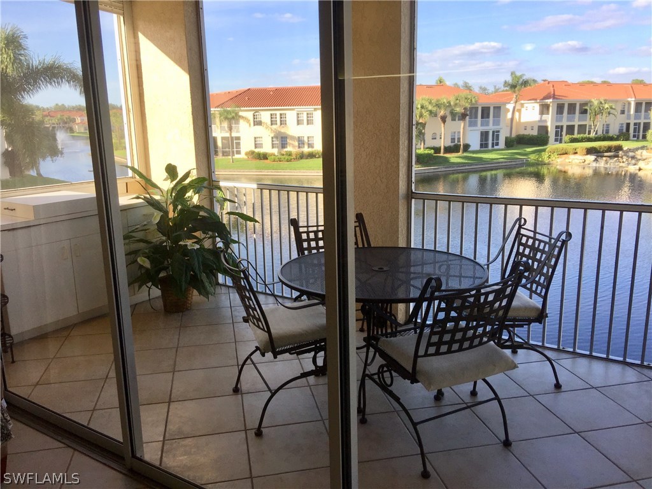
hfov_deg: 61.7
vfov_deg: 48.2
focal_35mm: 29
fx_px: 546
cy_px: 244
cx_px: 326
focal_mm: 4.15
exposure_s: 1/237
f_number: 2.2
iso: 32
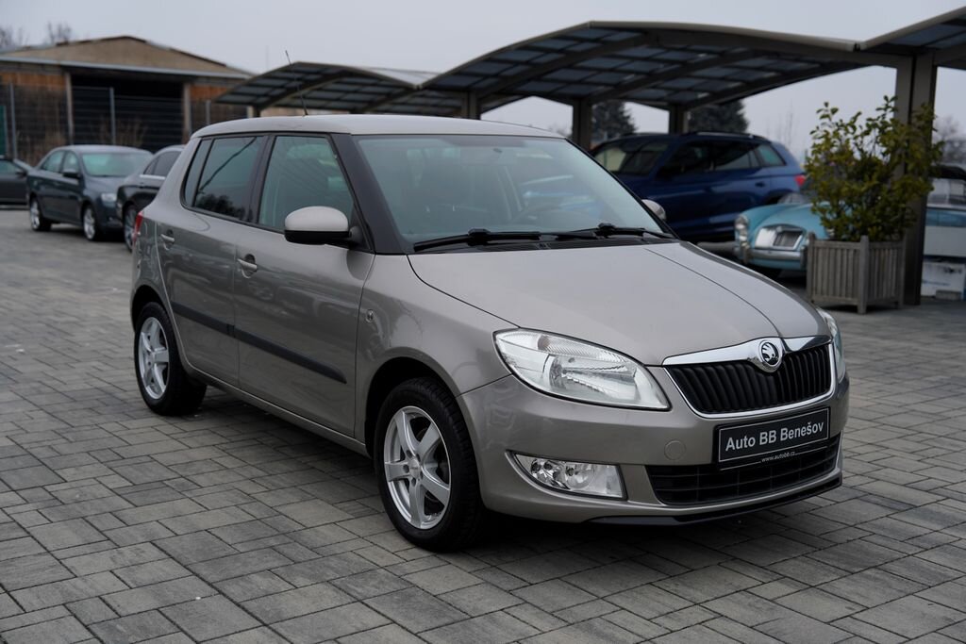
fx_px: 1154
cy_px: 322
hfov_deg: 45.4
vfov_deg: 31.2
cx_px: 483
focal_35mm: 43
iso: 100
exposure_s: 1/60
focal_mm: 43
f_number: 3.2
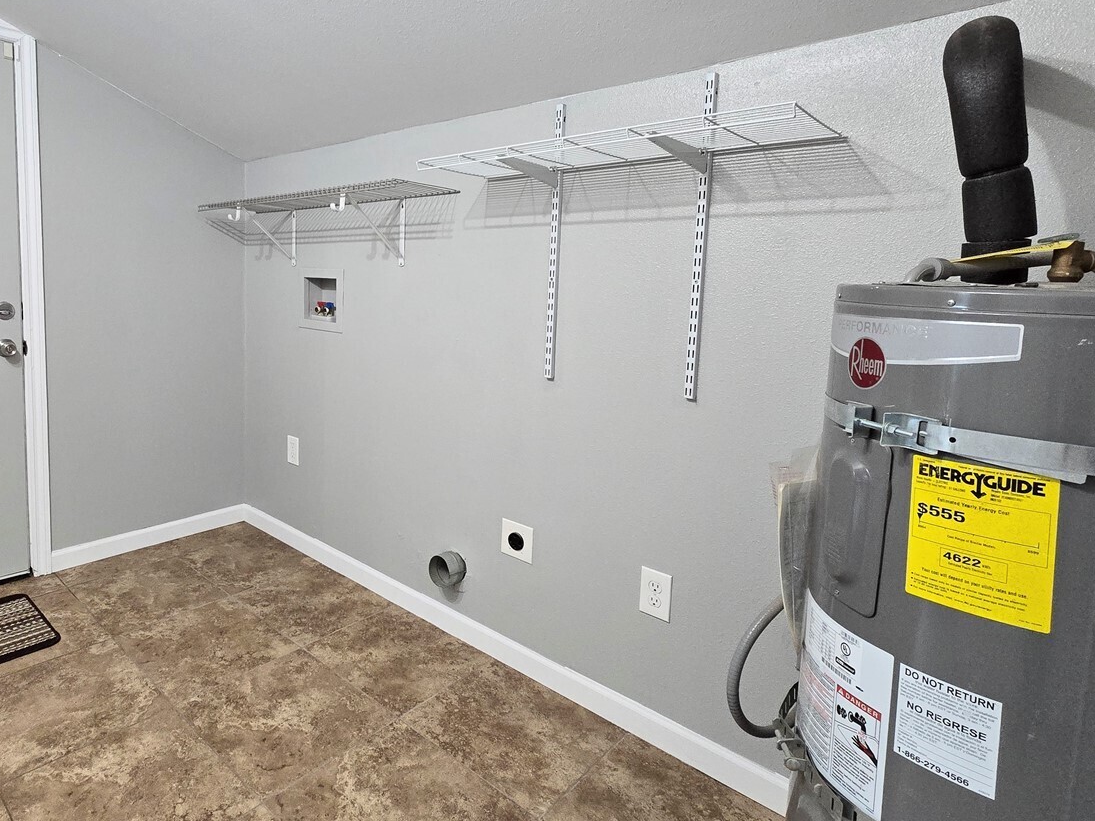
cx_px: 352
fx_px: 601
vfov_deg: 68.3
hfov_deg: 81.4
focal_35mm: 19
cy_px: 349
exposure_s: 1/60
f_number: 2.2
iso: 320
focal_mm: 2.2
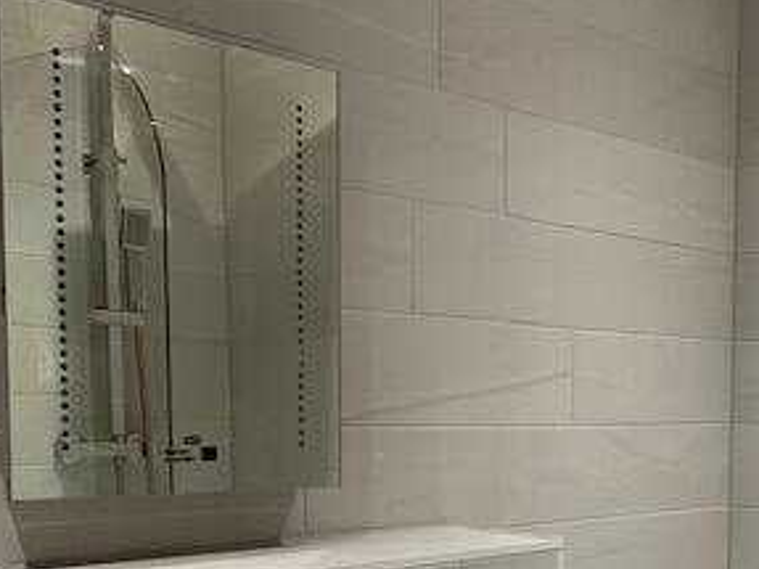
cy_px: 537
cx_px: 743
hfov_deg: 31.0
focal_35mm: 58
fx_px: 1271
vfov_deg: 24.3
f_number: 1.8
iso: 50
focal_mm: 4.25
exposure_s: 1/50
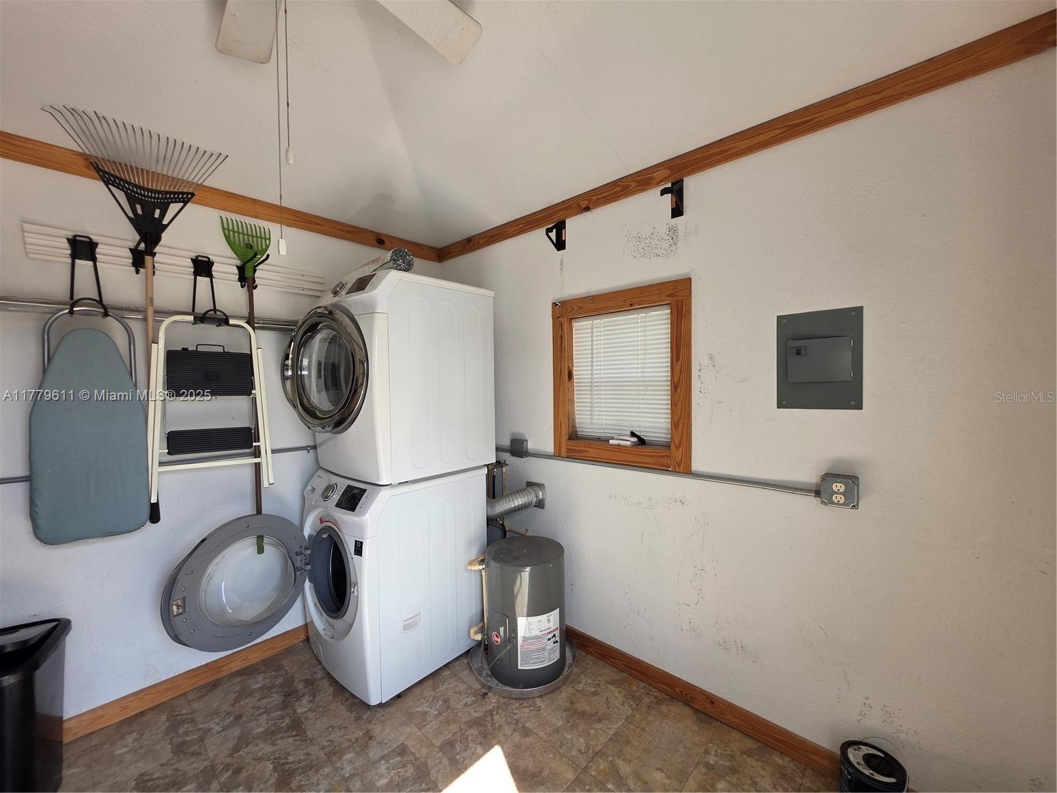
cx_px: 528
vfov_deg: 89.9
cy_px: 396
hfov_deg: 106.2
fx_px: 397
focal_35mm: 13
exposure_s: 1/204
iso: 40
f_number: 1.9
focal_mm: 2.2
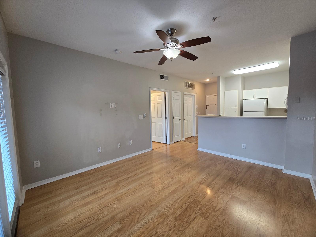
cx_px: 158
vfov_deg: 89.9
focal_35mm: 13
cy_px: 118
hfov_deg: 106.2
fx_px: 119
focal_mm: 2.2
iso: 100
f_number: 2.2
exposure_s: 1/60
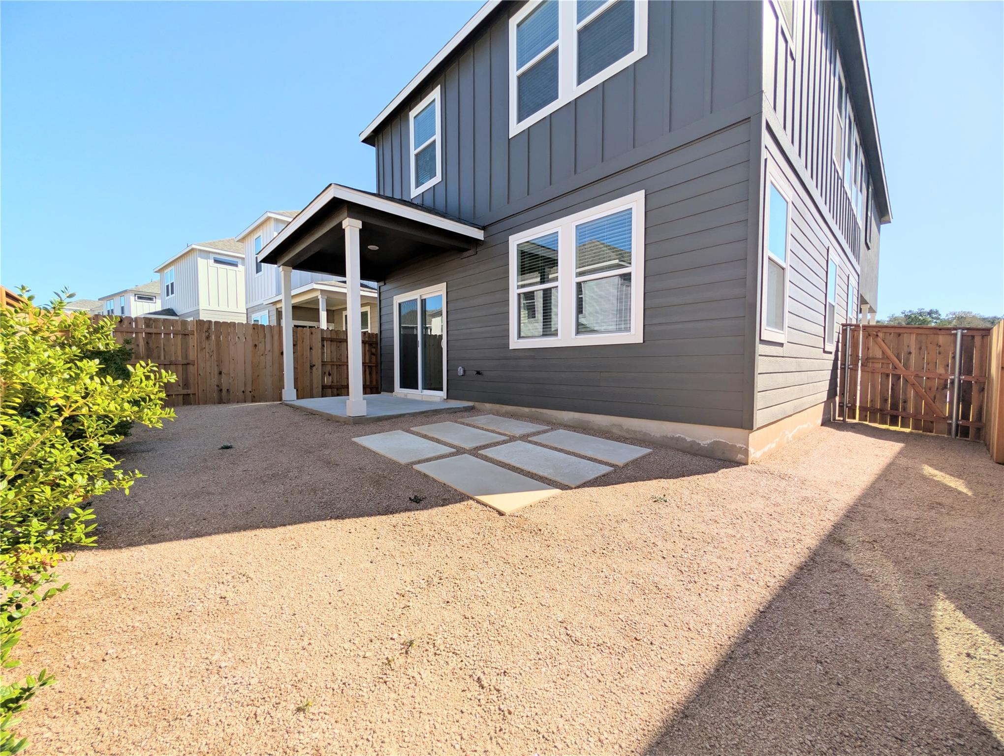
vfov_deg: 94.6
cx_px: 502
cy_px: 378
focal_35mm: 12
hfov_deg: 110.5
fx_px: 349
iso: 52
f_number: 1.7
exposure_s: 1/3497
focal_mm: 2.02
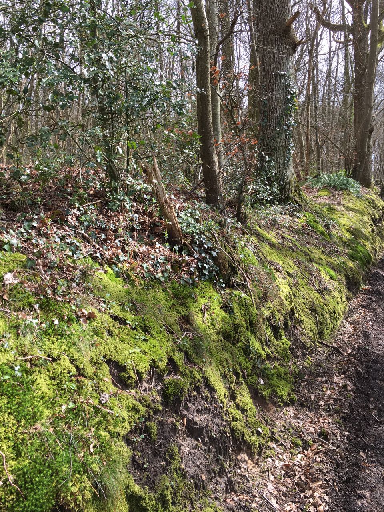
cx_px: 192
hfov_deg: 48.2
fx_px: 429
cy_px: 256
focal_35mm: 29
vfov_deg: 61.7
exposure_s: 1/351
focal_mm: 4.15
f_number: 2.2
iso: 25
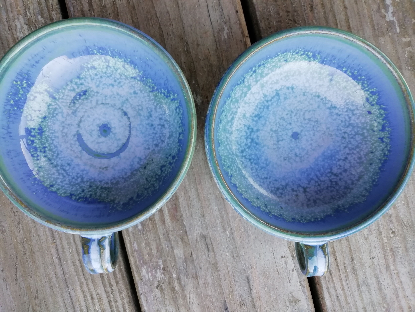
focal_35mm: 26
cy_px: 156
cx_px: 208
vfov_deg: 53.1
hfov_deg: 67.3
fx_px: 312
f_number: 2.2
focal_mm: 3.21
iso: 50
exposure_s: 1/50
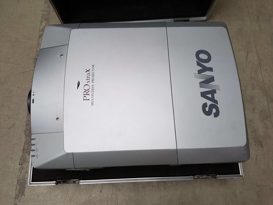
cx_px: 136
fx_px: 205
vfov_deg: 53.1
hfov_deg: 67.3
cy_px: 102
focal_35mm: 26
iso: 40
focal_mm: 4.2
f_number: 1.7
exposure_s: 1/143
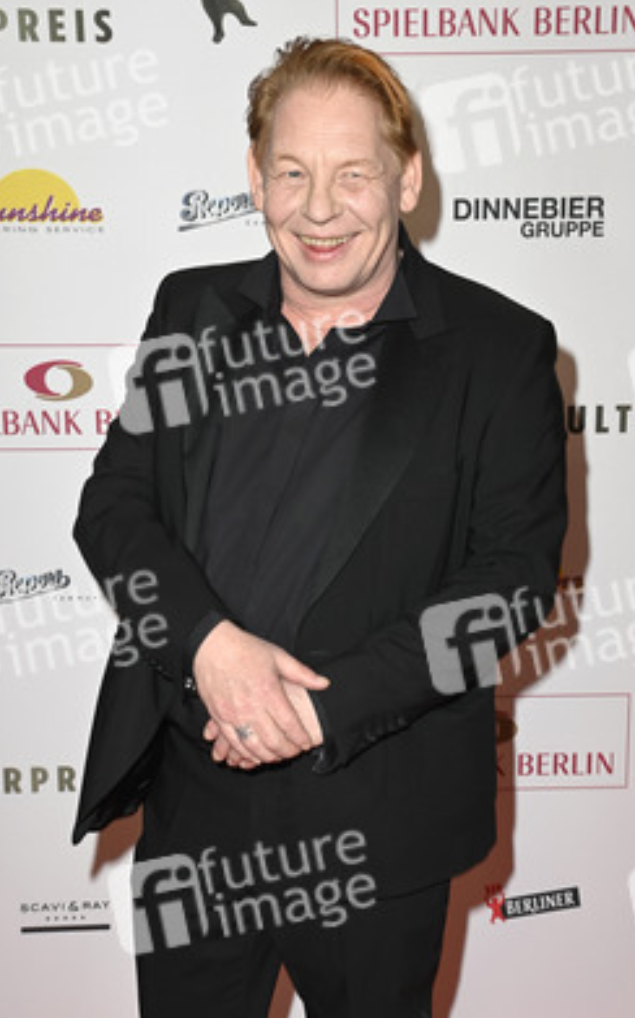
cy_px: 502
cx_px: 318
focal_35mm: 50
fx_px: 1386
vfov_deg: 40.3
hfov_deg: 25.8
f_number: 5.6
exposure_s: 1/250
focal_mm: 48
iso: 500
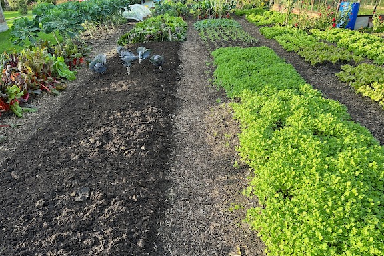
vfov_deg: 49.4
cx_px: 192
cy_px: 146
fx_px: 277
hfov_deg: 69.4
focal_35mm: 26
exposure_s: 1/561
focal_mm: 6.86
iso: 80
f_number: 1.78
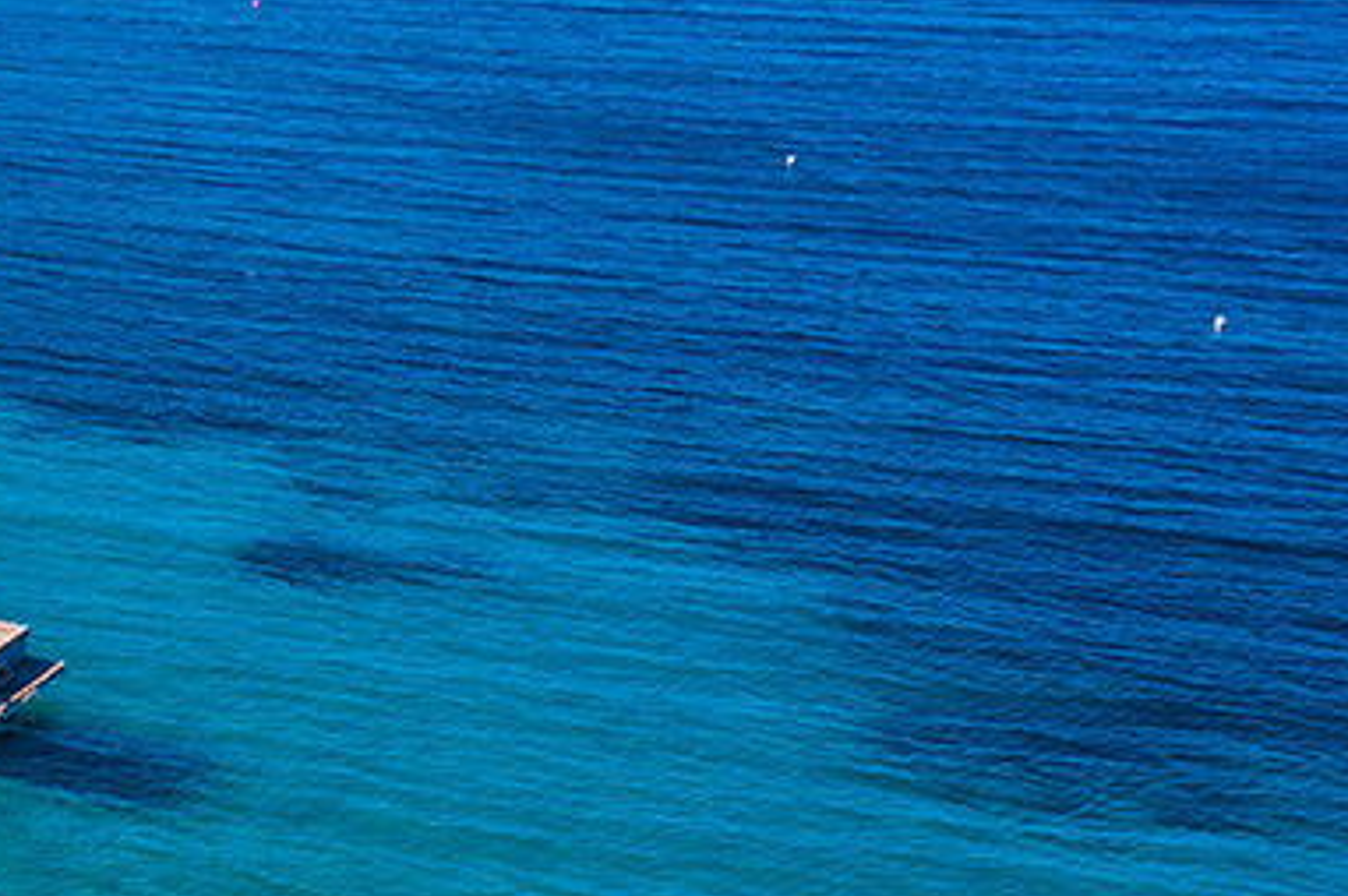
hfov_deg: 21.0
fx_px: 3292
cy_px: -291
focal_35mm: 88
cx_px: -416
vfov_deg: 14.8
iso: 100
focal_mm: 10.26
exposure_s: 1/1000
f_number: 4
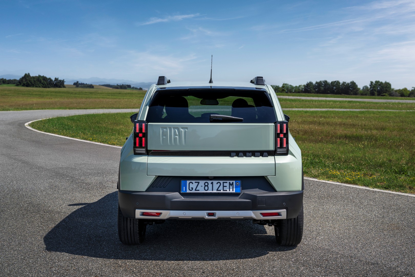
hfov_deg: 39.6
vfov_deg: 27.0
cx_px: 208
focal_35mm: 50
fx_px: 576
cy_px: 138
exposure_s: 1/1000
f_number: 5
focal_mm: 50
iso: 64
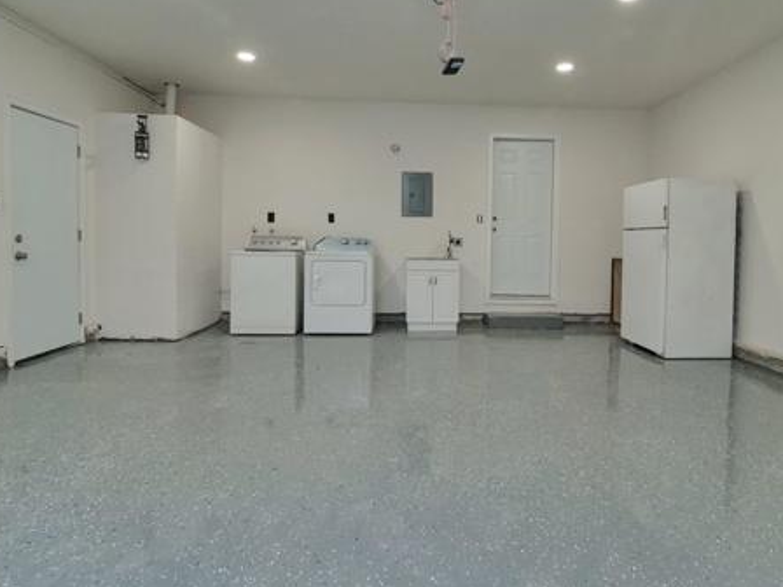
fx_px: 452
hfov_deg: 81.2
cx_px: 451
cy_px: 259
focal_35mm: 20
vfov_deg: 65.8
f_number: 4.5
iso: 800
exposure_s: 1/160
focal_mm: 7
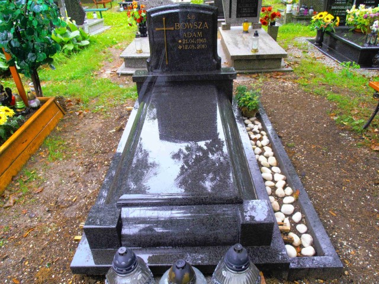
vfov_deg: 46.8
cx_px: 190
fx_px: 328
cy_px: 142
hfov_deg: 60.0
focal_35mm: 30
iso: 100
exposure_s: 1/30
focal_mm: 5.25
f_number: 3.5
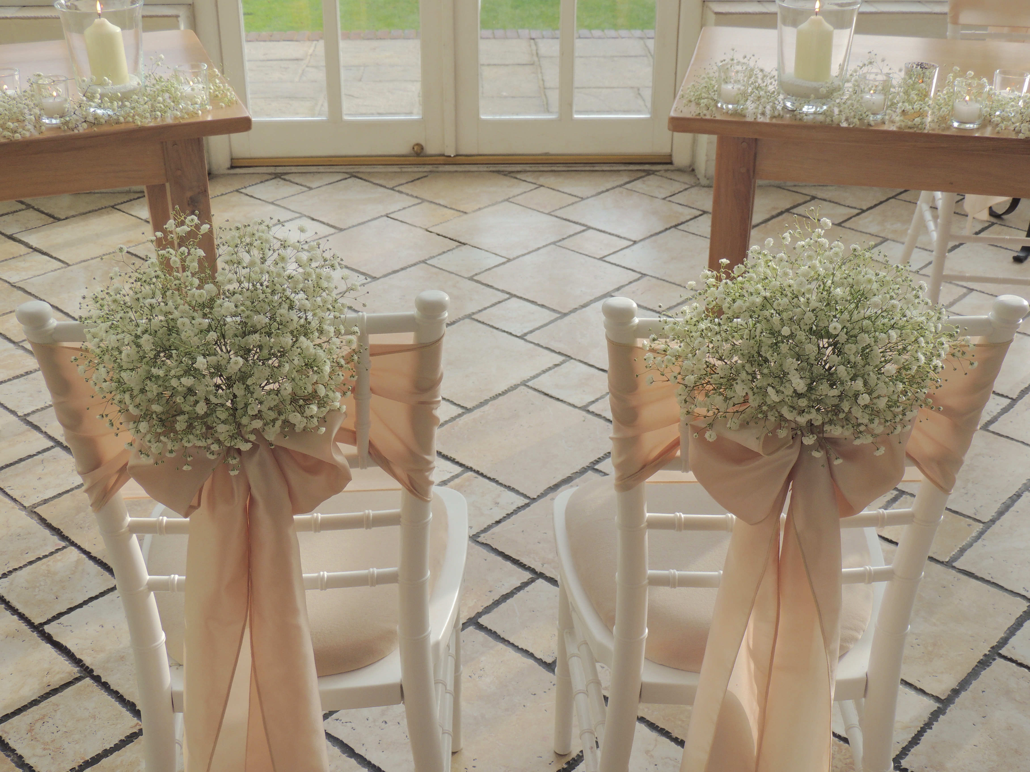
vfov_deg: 33.6
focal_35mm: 43
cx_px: 515
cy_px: 386
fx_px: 1279
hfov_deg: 43.9
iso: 100
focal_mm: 7.6
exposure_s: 1/200
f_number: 3.4
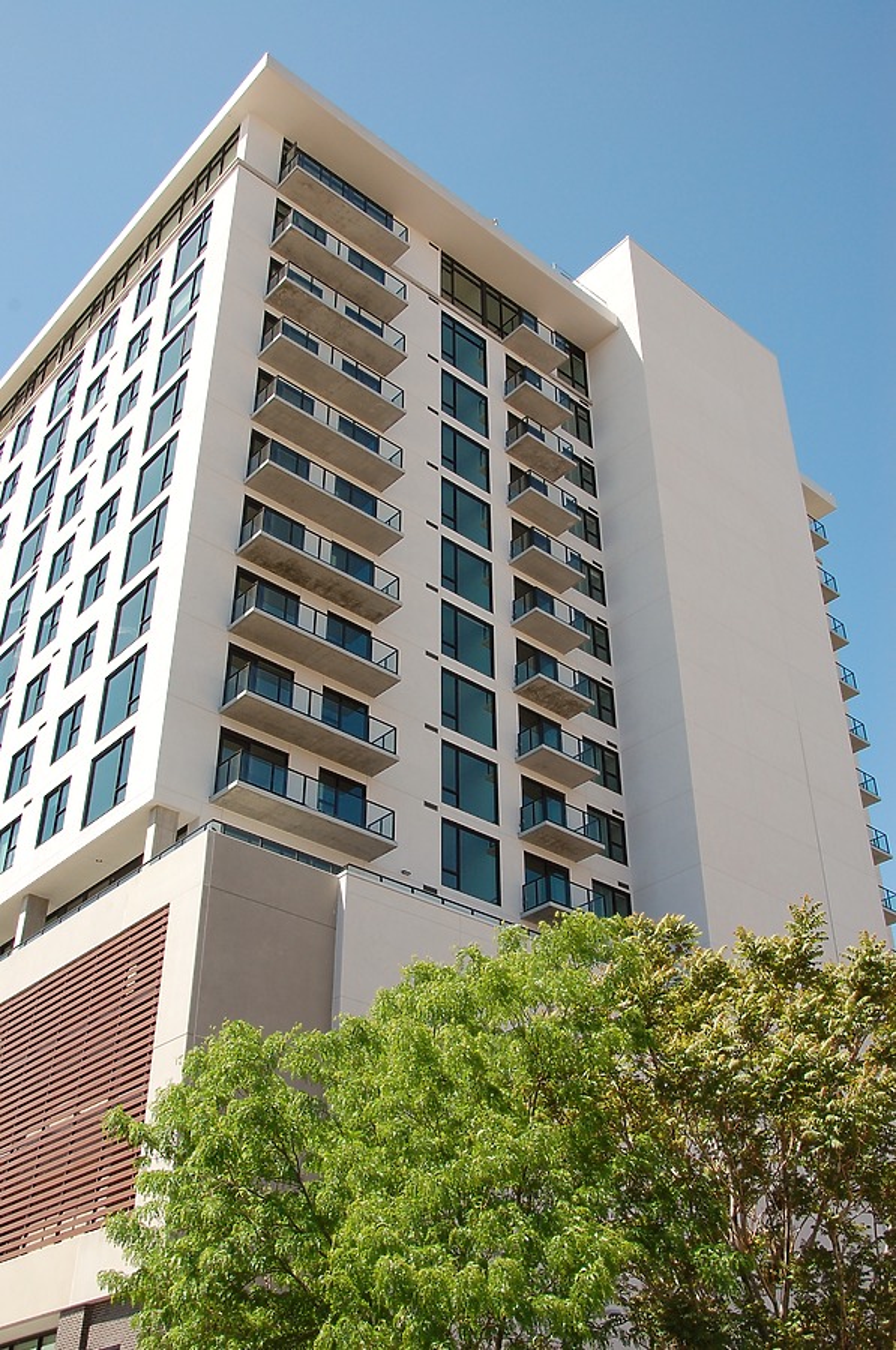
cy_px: 675
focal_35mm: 36
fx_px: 1349
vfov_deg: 53.2
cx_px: 448
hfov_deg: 36.8
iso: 280
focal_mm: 24
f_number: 10
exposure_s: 1/250
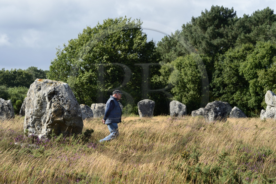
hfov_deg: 19.5
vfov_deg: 13.0
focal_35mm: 105
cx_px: 138
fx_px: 805
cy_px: 92
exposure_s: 1/200
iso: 200
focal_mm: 105
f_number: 10
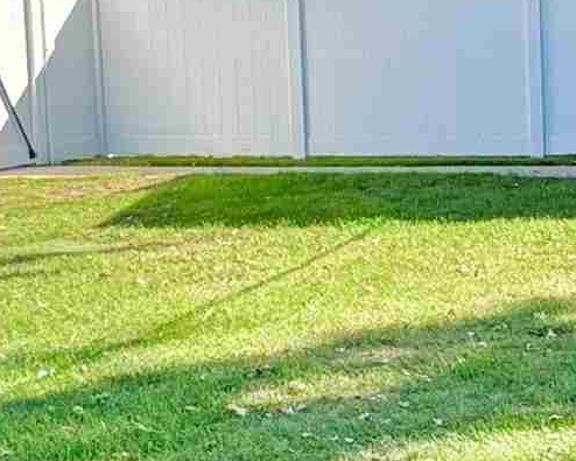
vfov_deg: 18.0
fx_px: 1449
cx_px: 866
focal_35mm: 85
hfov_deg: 19.5
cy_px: 189
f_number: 2.2
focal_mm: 2.22
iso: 50
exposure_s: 1/552
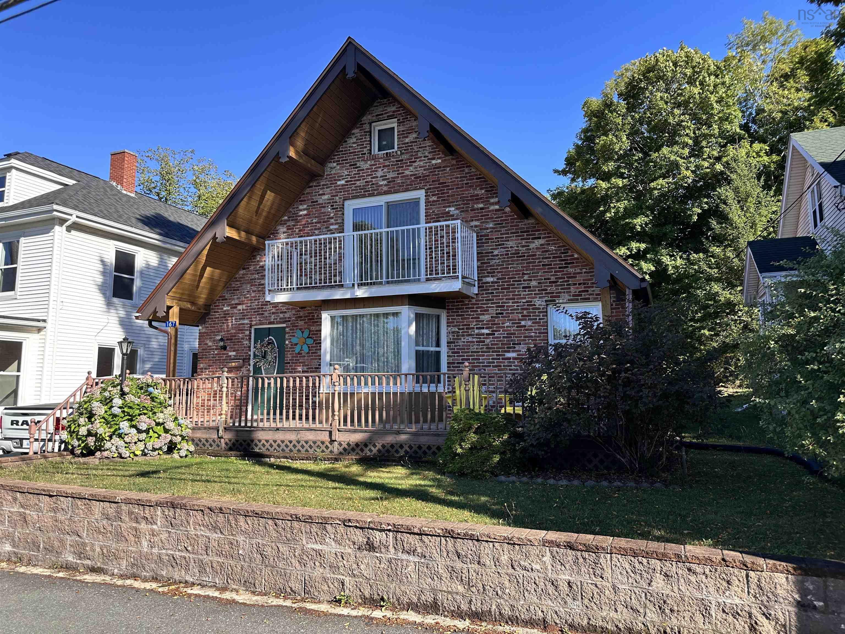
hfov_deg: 71.6
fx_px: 586
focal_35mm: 24
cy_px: 317
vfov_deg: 56.8
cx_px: 422
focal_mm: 6.86
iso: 80
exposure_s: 1/1587
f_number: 1.78
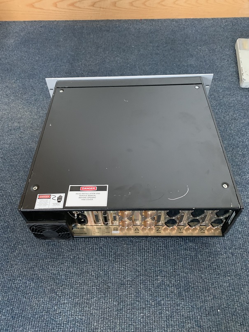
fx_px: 249
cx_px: 124
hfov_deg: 53.1
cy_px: 166
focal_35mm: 26
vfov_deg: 67.3
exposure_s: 1/30
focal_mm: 4.25
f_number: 1.8
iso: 640
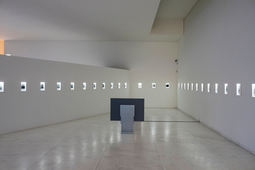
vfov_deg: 37.9
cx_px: 128
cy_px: 85
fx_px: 248
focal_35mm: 35
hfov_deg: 54.4
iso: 2500
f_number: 2.8
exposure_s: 1/125
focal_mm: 23
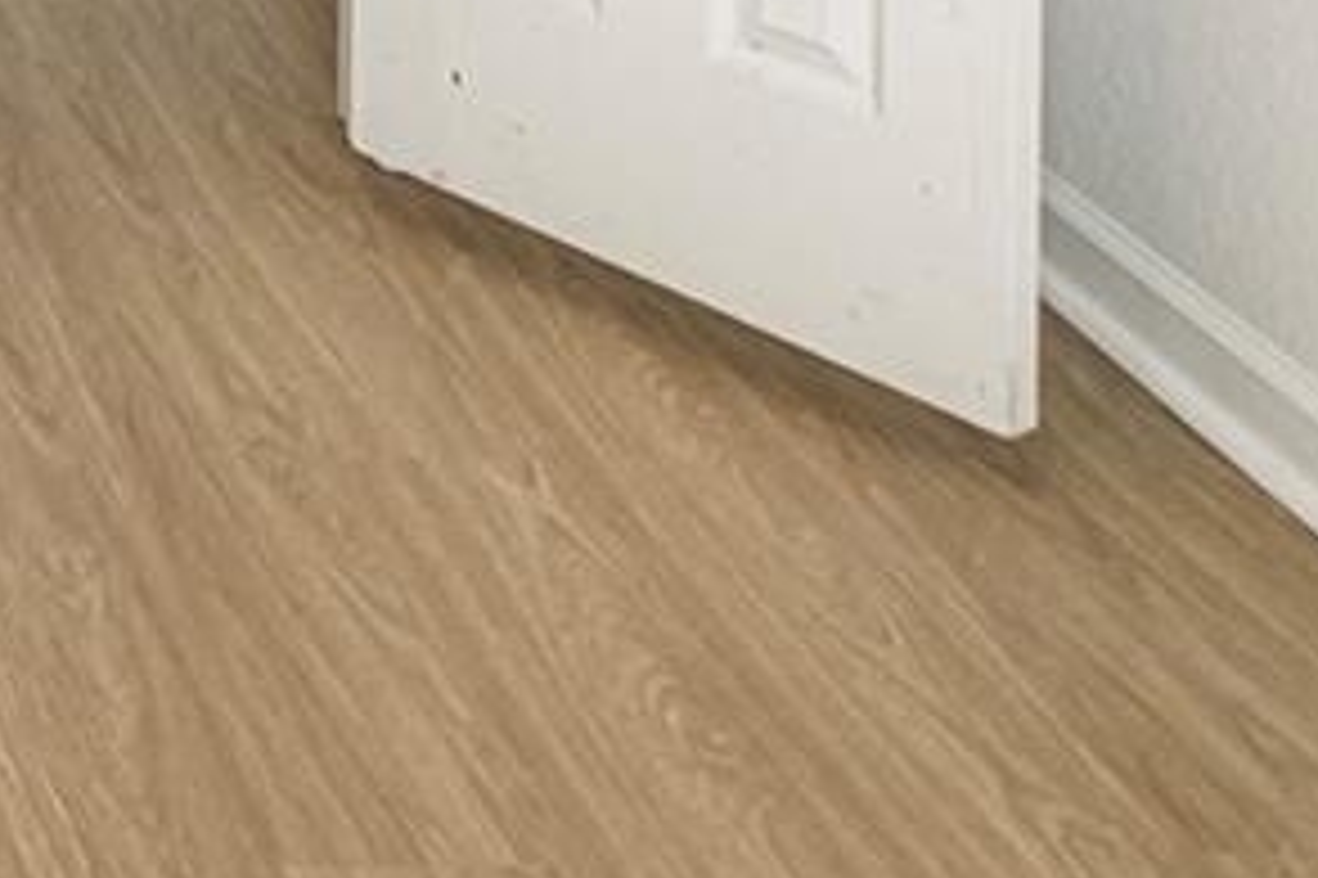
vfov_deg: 13.1
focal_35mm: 82
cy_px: -1135
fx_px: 3000
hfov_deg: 20.9
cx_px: -670
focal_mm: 10
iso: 320
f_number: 7.1
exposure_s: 1/4
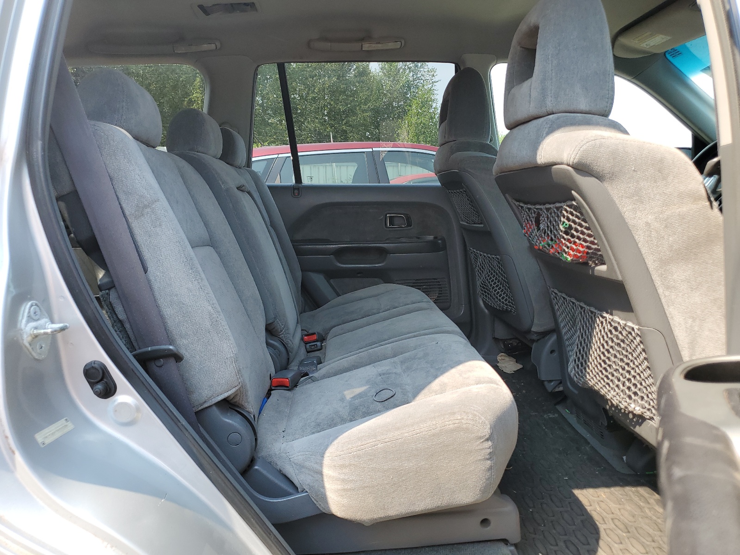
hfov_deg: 67.3
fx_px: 556
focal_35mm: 26
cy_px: 278
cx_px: 370
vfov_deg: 53.1
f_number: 1.5
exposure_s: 1/476
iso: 50
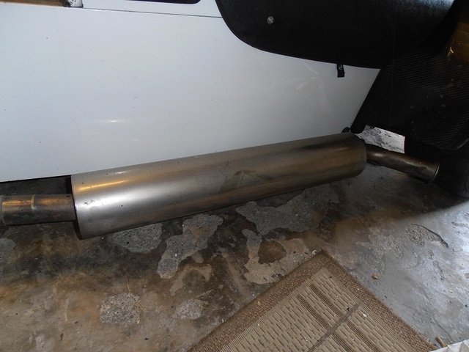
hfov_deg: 71.6
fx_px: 325
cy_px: 176
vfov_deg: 56.8
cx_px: 234
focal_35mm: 24
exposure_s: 1/30
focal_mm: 4.2
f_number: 3
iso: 125
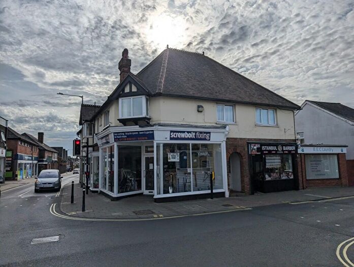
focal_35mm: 24
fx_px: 246
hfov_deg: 71.5
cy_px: 134
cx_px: 177
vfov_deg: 56.9
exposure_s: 1/5464
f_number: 1.68
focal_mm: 6.9
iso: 16
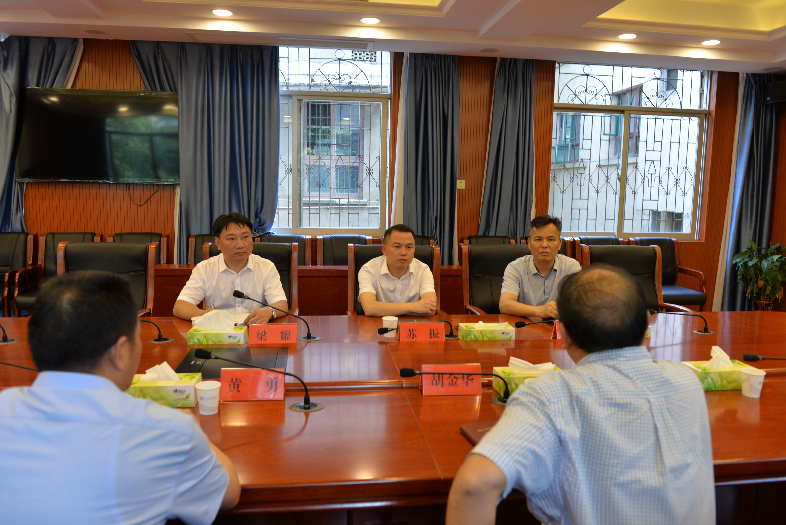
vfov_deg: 48.0
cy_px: 262
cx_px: 393
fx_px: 590
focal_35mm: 27
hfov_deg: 67.4
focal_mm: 27
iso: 400
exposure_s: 1/100
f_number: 5
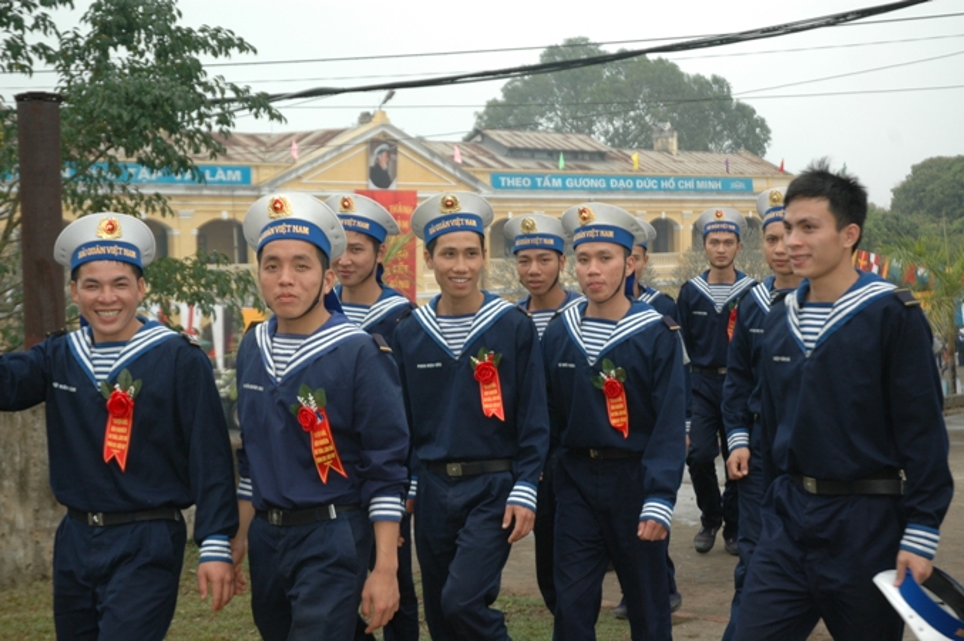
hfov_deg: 30.5
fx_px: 1766
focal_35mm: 66
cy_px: 320
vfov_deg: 20.6
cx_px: 482
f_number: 4.5
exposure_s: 1/250
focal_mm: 44
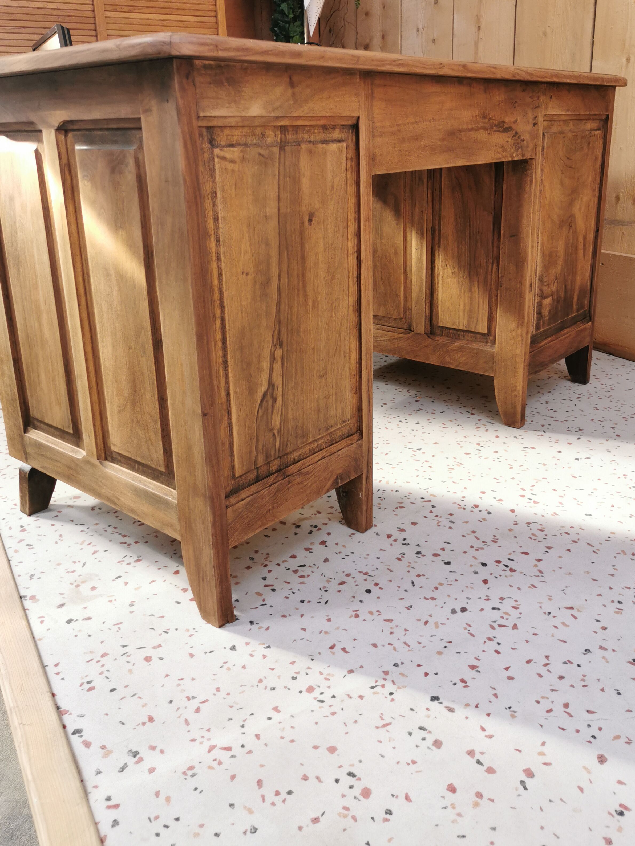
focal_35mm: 31
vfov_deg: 58.1
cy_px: 361
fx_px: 758
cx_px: 335
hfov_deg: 45.4
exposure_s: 1/100
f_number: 1.8
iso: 100
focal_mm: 5.58
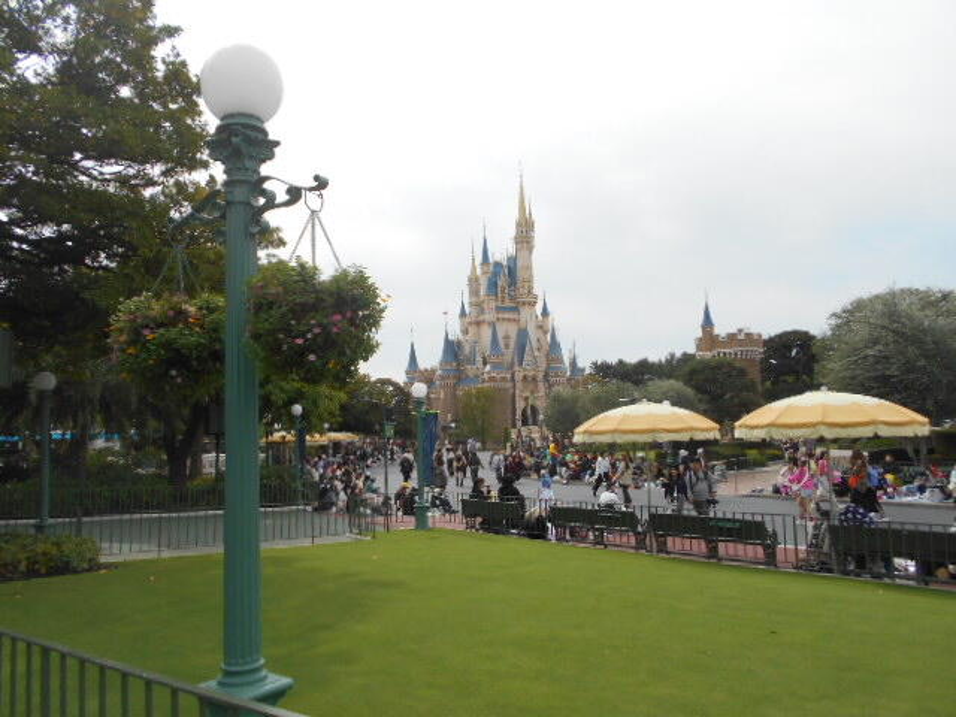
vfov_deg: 53.1
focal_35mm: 26
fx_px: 718
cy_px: 358
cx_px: 478
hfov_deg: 67.3
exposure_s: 1/640
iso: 80
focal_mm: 4.6
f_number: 3.2
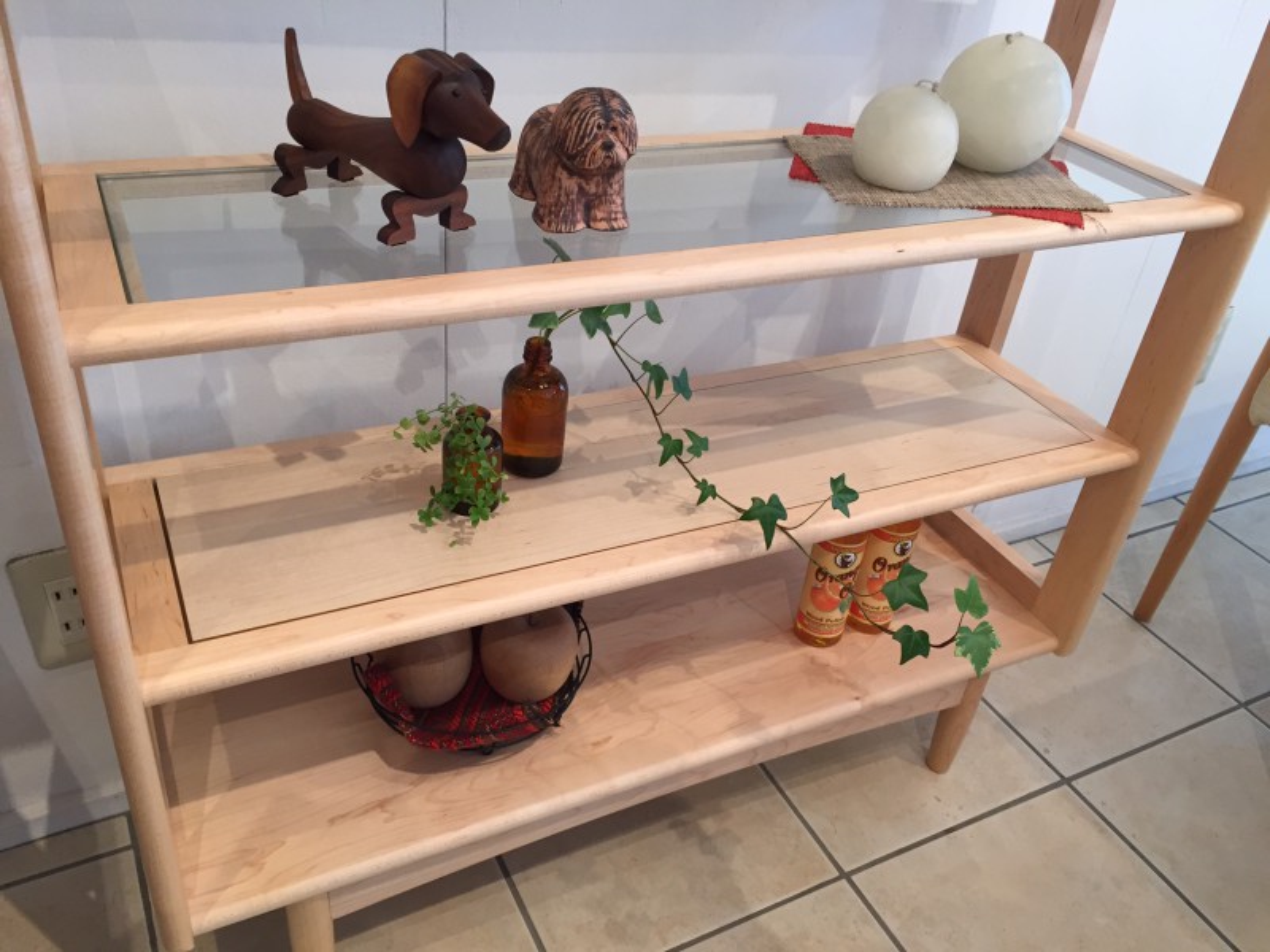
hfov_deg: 61.7
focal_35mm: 29
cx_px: 635
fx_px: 1064
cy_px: 476
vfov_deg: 48.2
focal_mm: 4.15
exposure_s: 1/33
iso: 50
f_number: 2.2
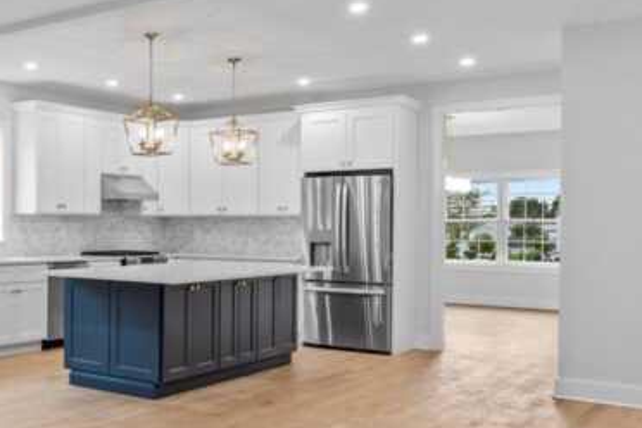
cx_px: 41
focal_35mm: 44
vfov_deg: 30.5
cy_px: 234
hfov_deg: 40.5
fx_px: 785
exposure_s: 1/2.5
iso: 400
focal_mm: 16
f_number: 8
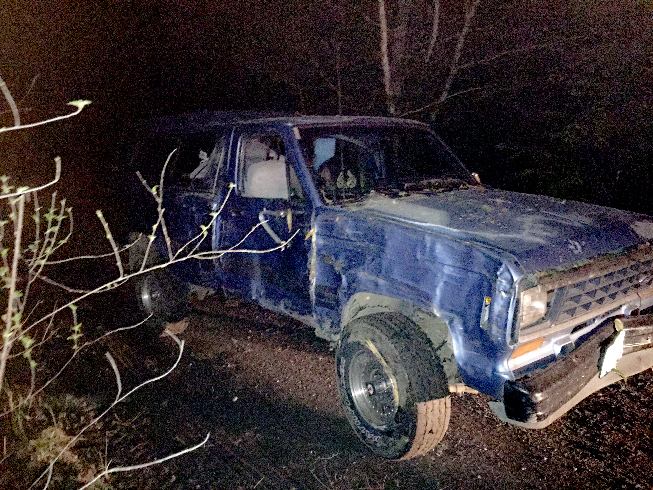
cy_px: 245
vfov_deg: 48.2
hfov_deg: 61.7
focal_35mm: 29
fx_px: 547
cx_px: 326
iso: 1250
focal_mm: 4.15
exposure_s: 1/16
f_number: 2.2
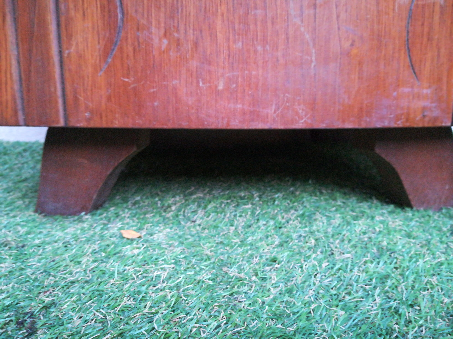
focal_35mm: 26
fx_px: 340
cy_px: 170
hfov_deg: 67.3
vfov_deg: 53.1
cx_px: 226
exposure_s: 1/14.3
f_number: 2.2
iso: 1000
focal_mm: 3.83
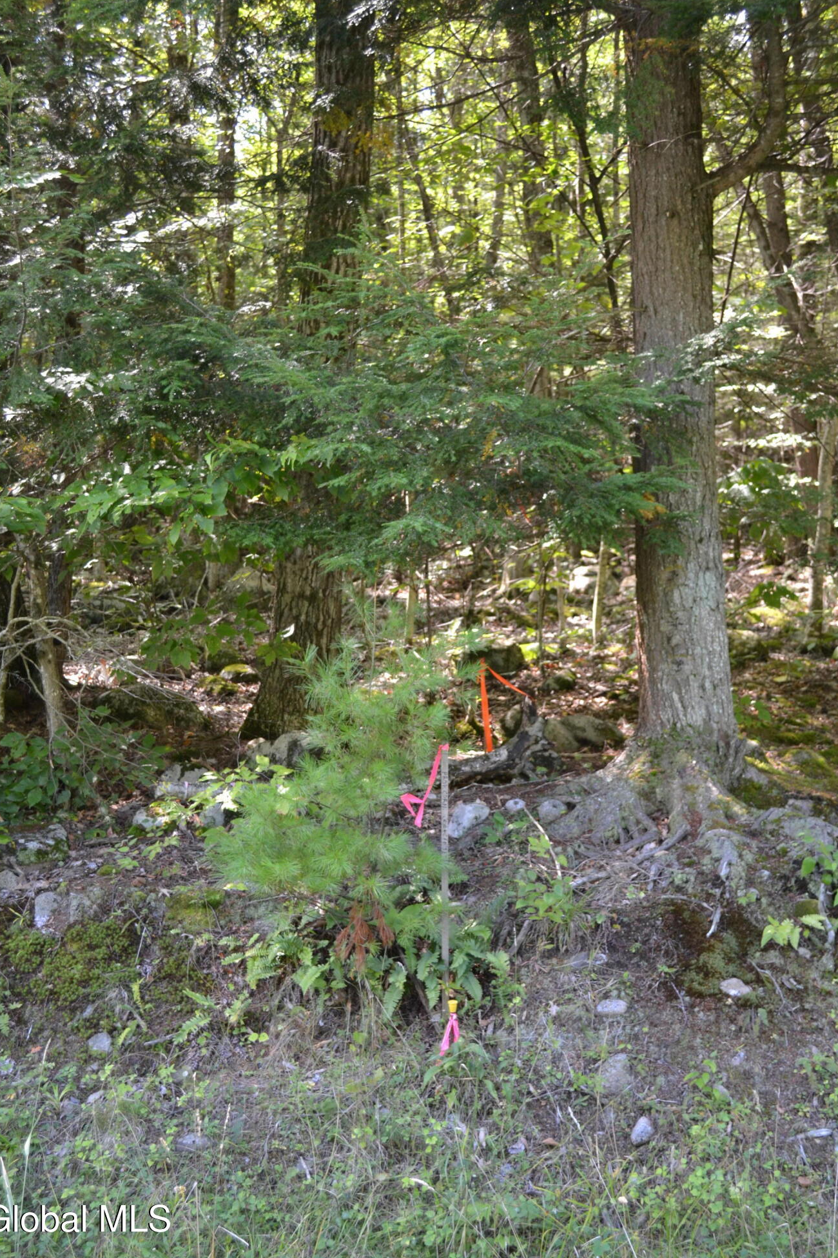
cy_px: 633
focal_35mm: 40
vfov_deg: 48.5
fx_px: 1397
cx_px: 410
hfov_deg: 33.4
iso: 400
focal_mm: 26
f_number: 4.5
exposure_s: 1/80
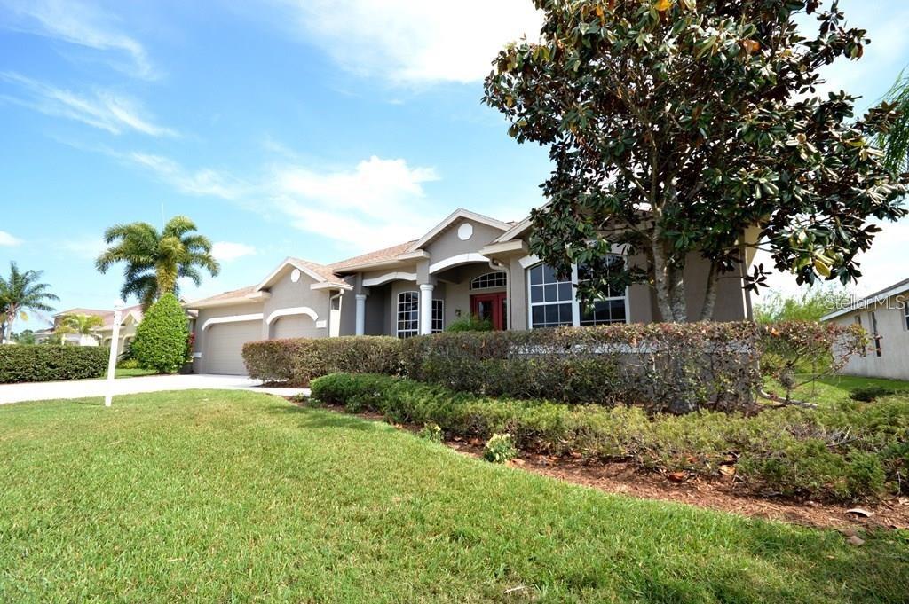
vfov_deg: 77.2
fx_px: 378
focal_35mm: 15
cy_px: 302
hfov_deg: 100.4
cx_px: 454
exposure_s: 1/320
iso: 400
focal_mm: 10
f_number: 9
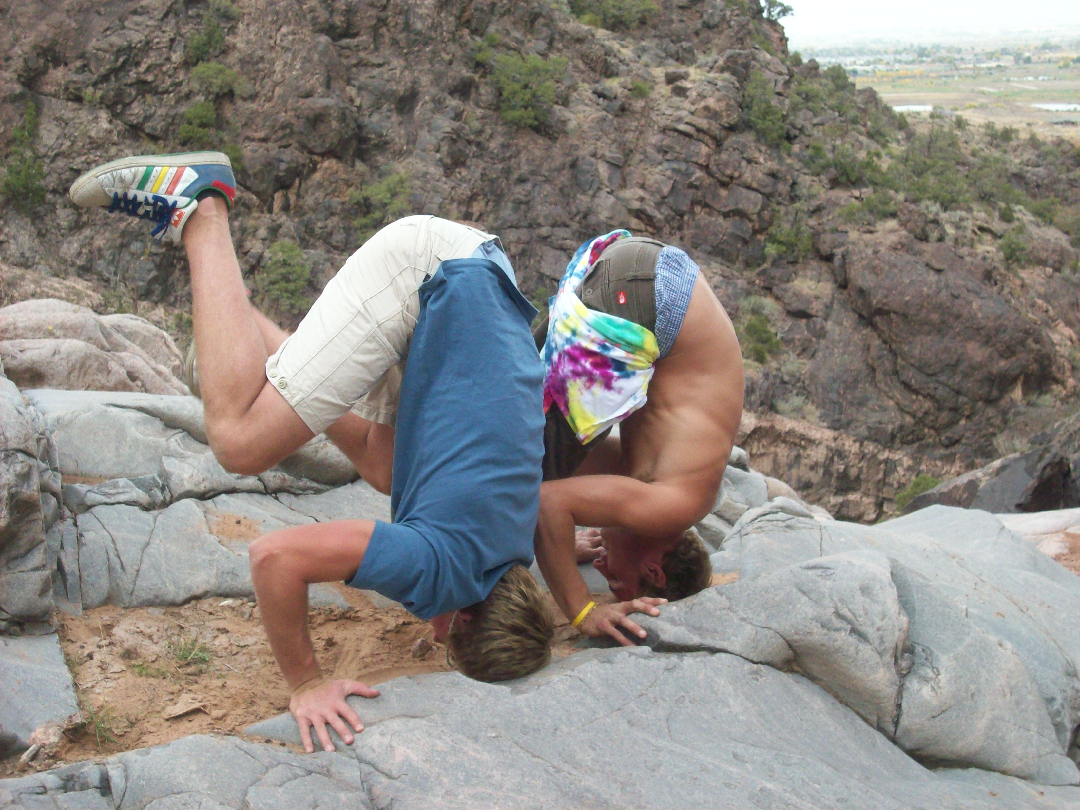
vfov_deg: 27.0
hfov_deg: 35.5
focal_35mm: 54
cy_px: 405
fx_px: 1685
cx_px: 540
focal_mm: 9
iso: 160
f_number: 3.4
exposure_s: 1/107
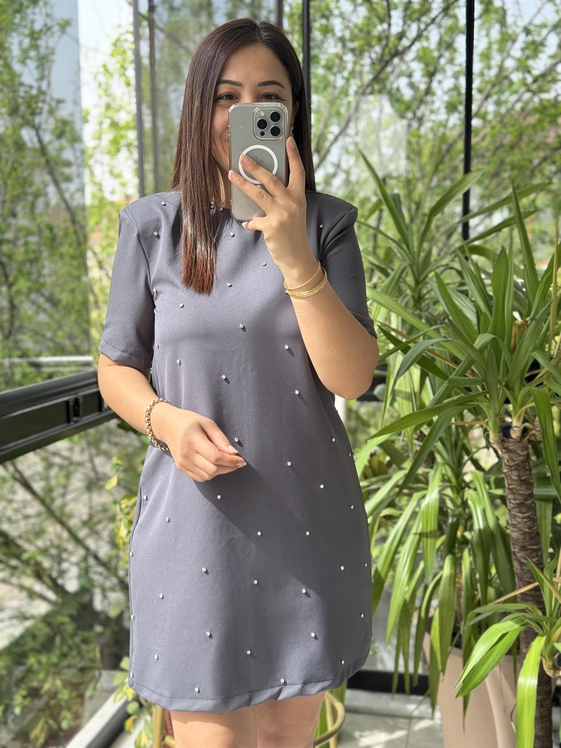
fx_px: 1037
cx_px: 280
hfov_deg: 30.3
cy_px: 374
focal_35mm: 48
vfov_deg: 39.7
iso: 64
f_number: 1.78
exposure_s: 1/341
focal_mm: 6.86
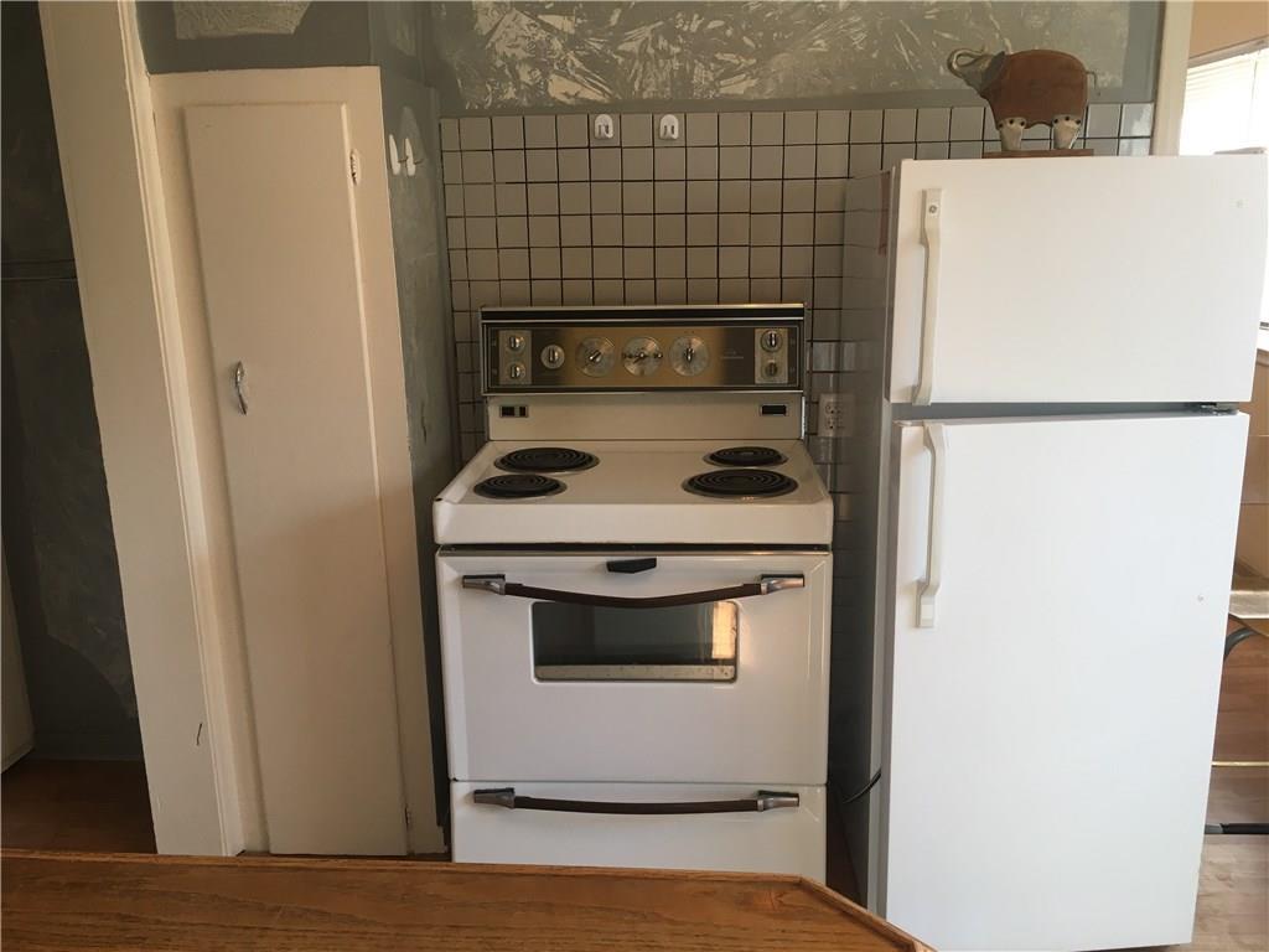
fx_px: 1063
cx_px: 634
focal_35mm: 29
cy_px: 476
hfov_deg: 61.7
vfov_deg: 48.2
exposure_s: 1/40
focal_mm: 4.15
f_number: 2.2
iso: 25
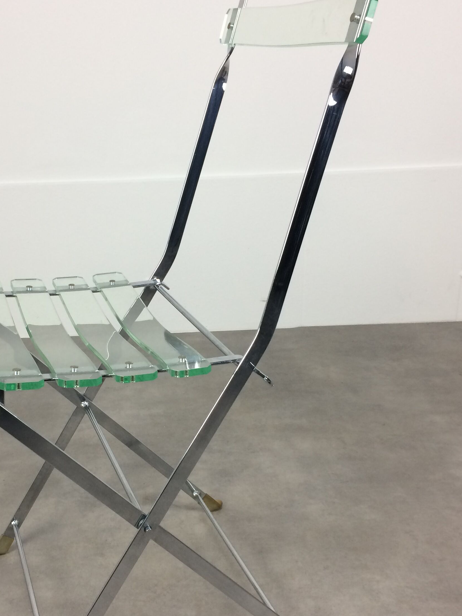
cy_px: 344
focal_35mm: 43
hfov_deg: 33.4
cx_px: 167
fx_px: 765
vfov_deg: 43.8
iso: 40
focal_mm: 4.15
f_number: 2.2
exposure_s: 1/33
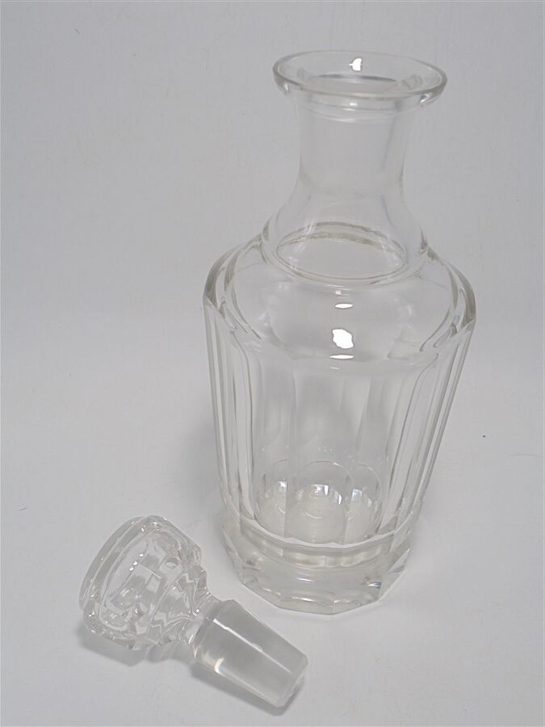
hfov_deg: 37.7
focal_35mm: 38
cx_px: 272
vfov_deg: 49.0
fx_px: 798
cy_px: 364
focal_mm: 6.9
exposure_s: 1/50
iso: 100
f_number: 4.2
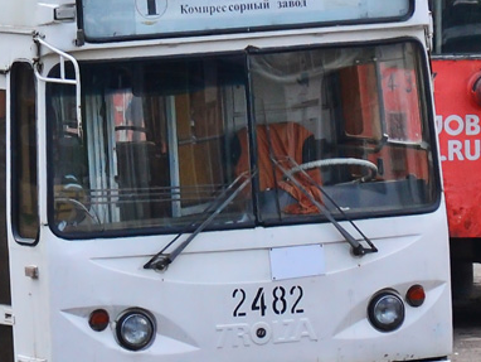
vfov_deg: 3.1
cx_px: 23
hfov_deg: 4.2
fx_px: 6612
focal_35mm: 476
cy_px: 39
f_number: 6.3
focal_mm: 105
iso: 400
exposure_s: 1/640
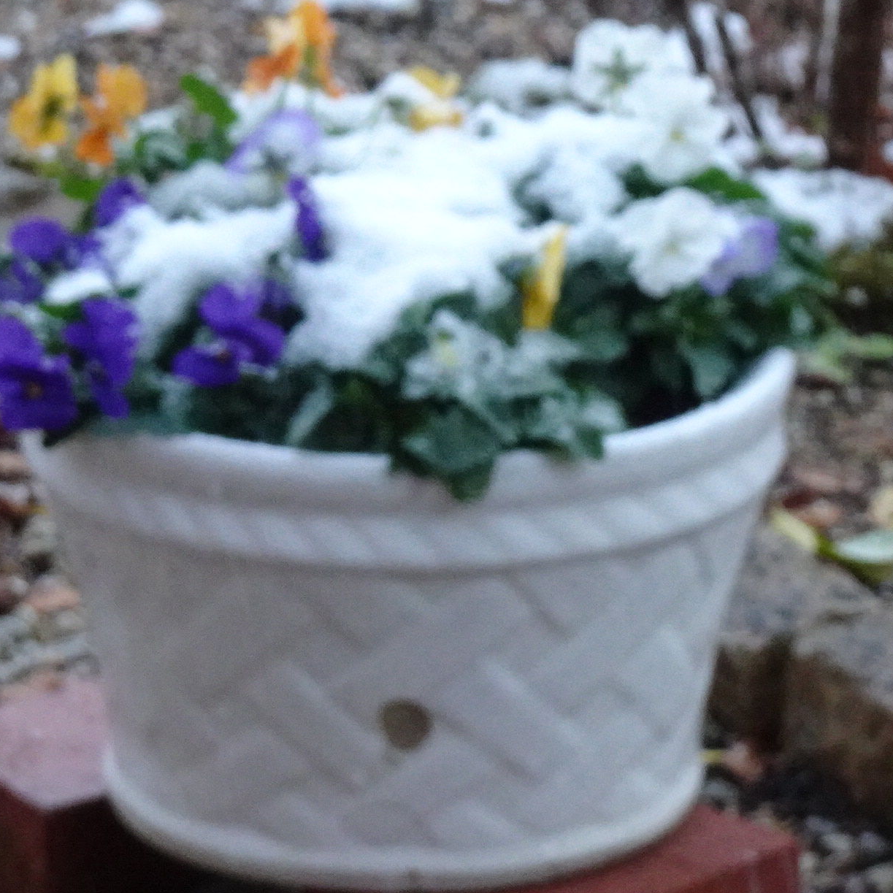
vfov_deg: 7.4
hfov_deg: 7.4
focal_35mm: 236
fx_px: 6888
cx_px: 388
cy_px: 296
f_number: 5.6
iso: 800
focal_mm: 19.98
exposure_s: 1/25
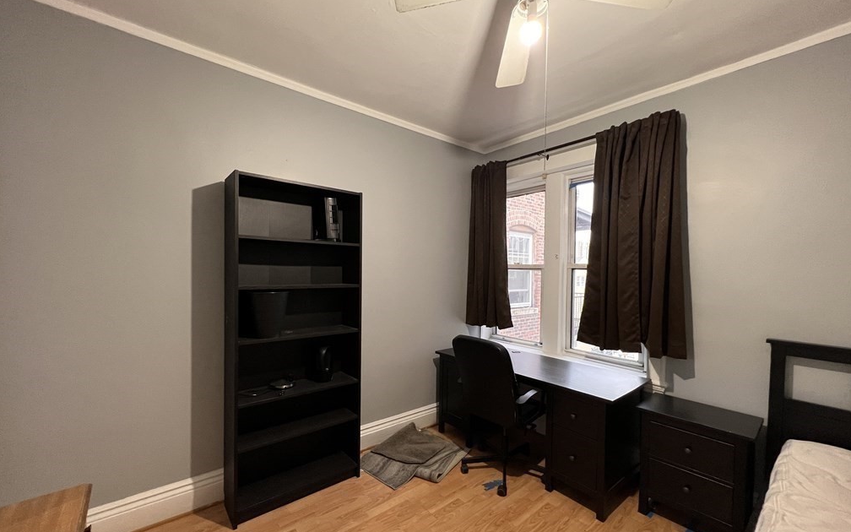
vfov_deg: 78.6
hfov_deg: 105.3
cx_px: 429
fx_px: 325
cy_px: 280
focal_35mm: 14
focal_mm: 1.57
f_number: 1.8
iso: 400
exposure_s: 1/60
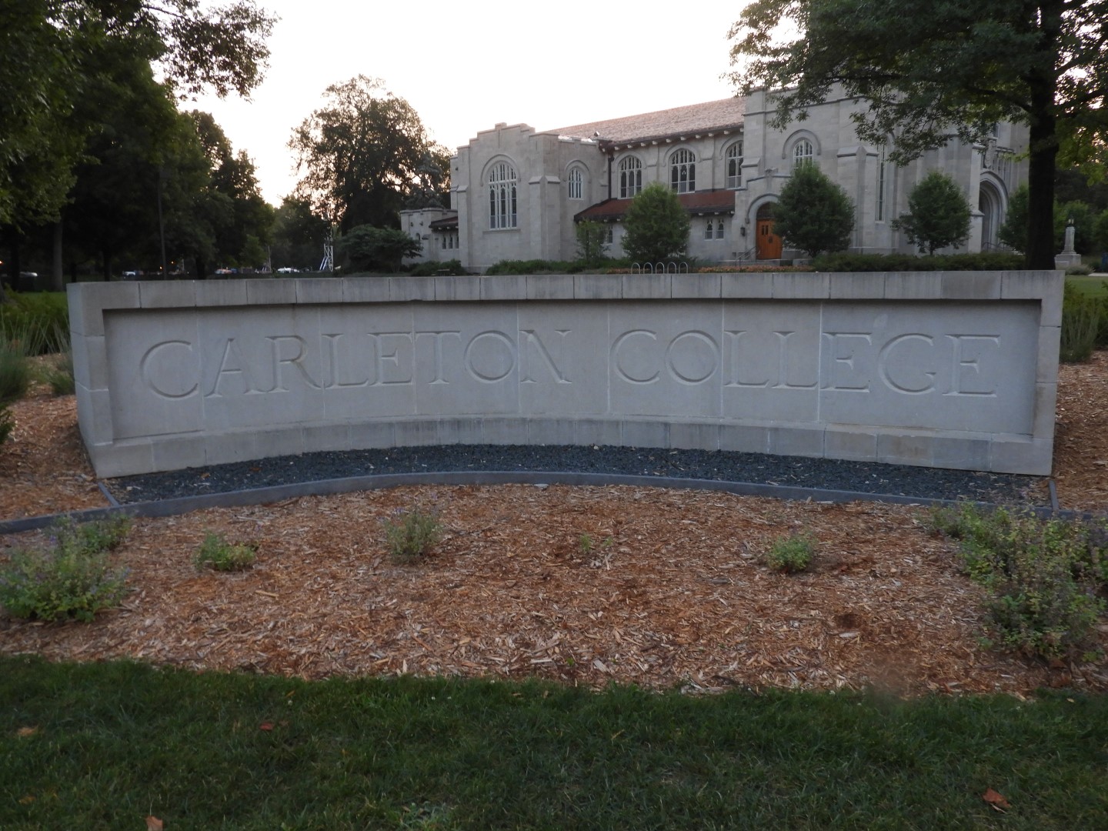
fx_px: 960
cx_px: 554
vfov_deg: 46.8
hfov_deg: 60.0
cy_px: 416
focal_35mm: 30
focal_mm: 5.4
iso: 250
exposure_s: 1/30
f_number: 3.5
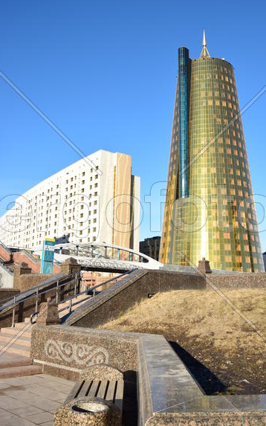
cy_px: 213
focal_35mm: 33
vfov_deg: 58.9
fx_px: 377
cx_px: 140
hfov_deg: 38.8
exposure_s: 1/125
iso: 100
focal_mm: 21
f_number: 9
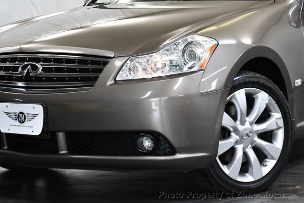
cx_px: 152
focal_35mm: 111
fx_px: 937
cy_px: 101
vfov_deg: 12.3
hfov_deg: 18.4
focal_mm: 55
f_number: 5.6
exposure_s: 1/125
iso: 1800
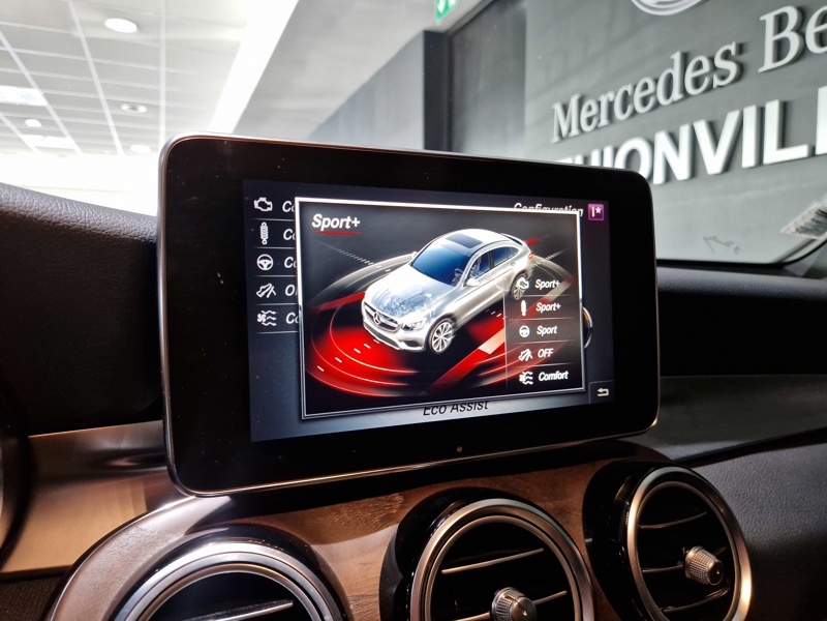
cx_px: 414
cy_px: 310
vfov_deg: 58.9
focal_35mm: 23
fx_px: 549
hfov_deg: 73.9
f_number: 1.8
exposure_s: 1/50
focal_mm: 5.4
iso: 320
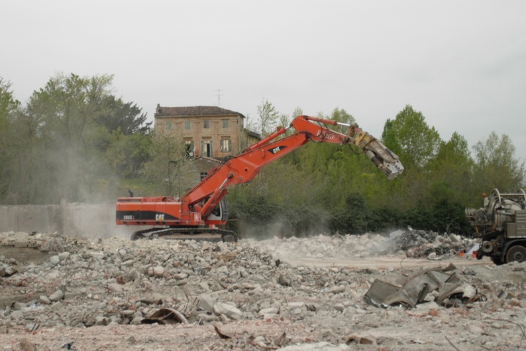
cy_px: 170
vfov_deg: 10.4
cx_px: 262
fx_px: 1928
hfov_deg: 15.5
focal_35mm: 132
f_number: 5.3
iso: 50
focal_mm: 26.3
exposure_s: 1/85.4
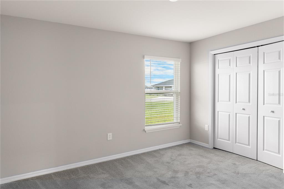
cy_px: 94
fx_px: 189
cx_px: 142
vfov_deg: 53.1
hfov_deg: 73.8
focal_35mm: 24
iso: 200
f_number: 4.5
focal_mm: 16
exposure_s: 1/6
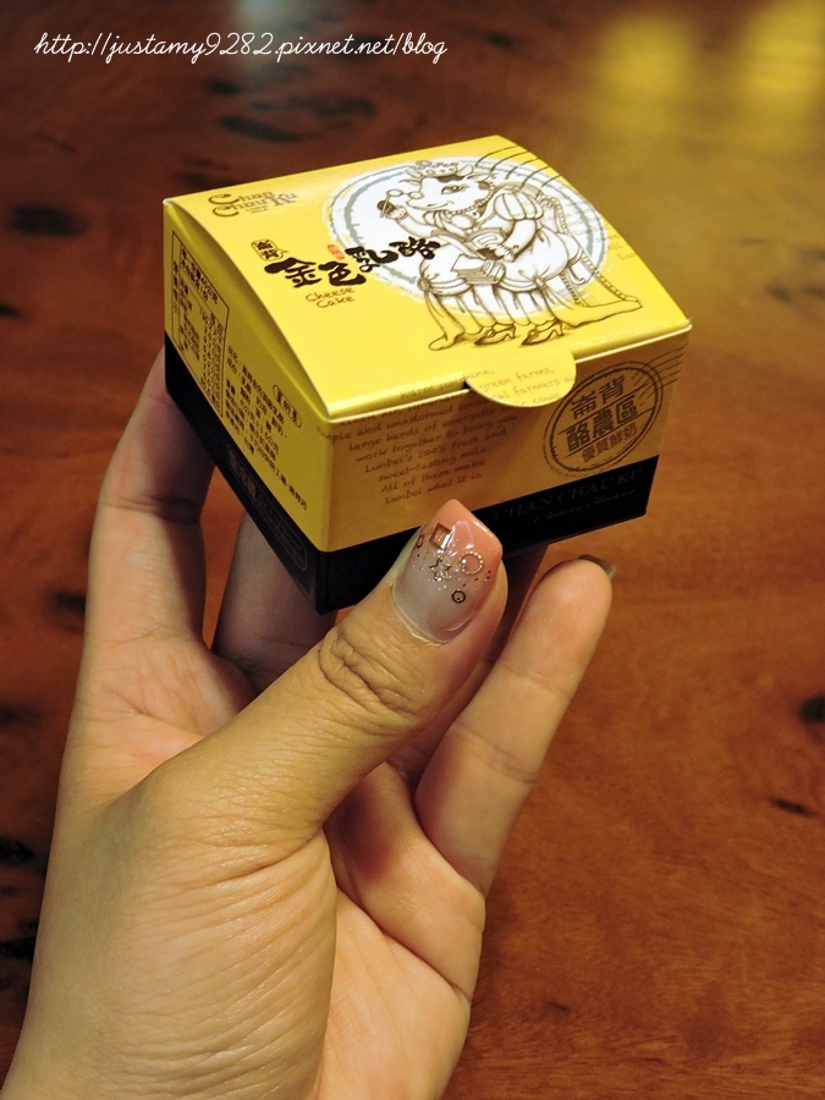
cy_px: 550
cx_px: 412
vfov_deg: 34.9
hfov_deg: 26.6
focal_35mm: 55
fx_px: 1748
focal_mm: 9.9
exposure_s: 1/13
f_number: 4
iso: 400
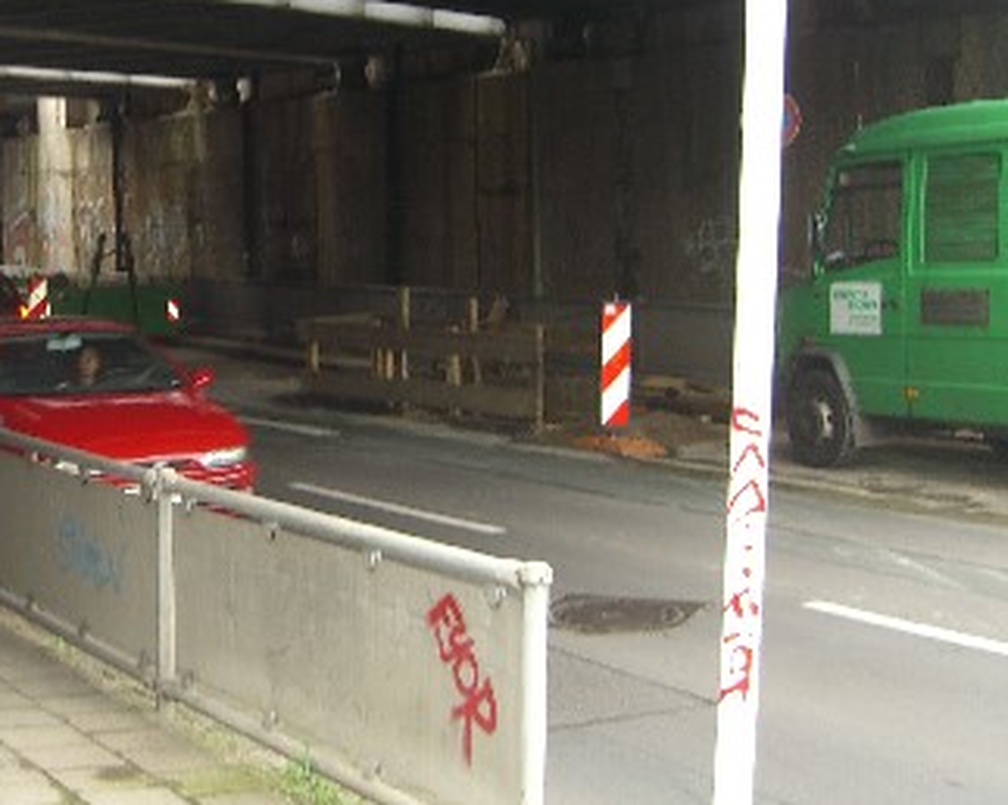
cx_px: 176
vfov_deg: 22.8
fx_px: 1998
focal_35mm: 67
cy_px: 320
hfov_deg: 27.6
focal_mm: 7.9
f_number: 2.8
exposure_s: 1/80
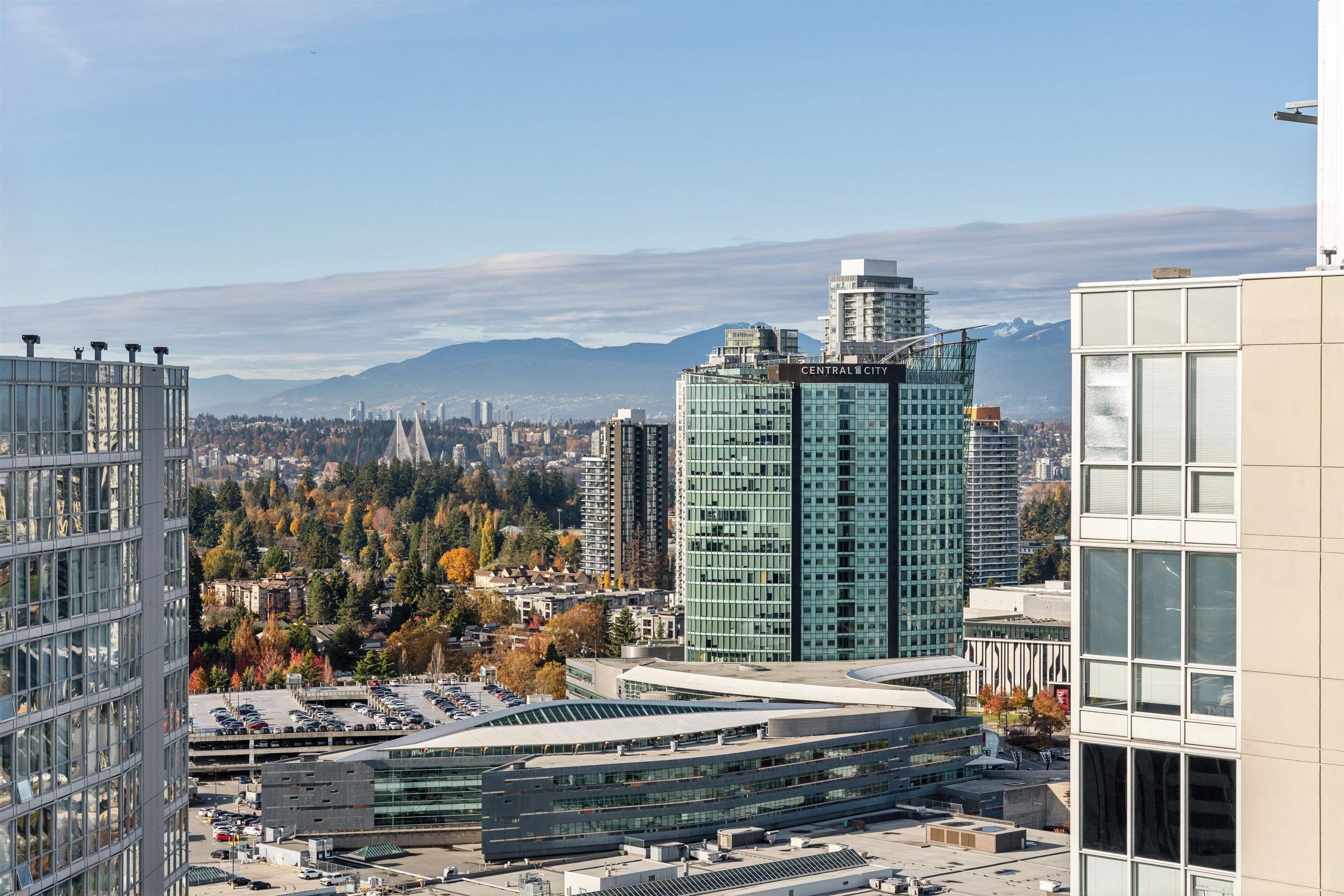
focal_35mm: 70
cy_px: 448
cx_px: 672
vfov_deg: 19.5
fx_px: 2613
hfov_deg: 28.8
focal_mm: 70
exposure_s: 1/1000
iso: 320
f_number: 8
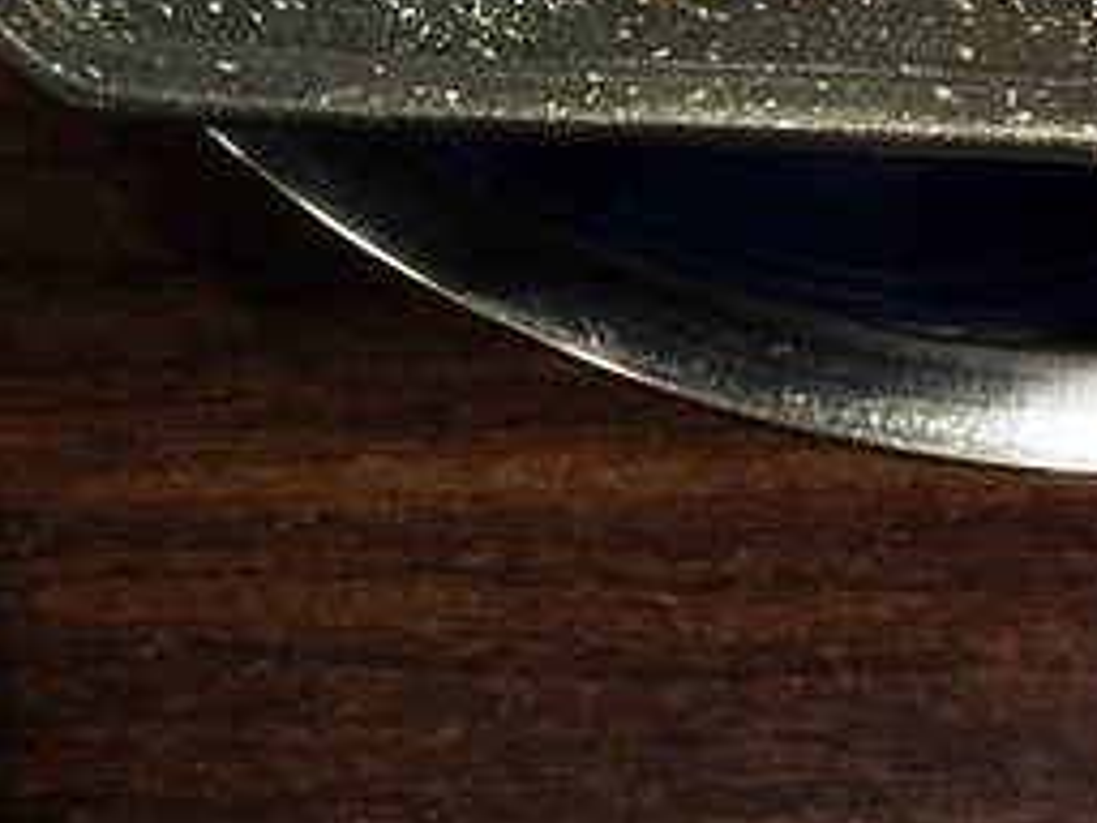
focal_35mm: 85
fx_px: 2694
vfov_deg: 16.9
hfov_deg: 22.0
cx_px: -47
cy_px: -19
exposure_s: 1/30
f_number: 2.2
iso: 125
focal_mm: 4.15
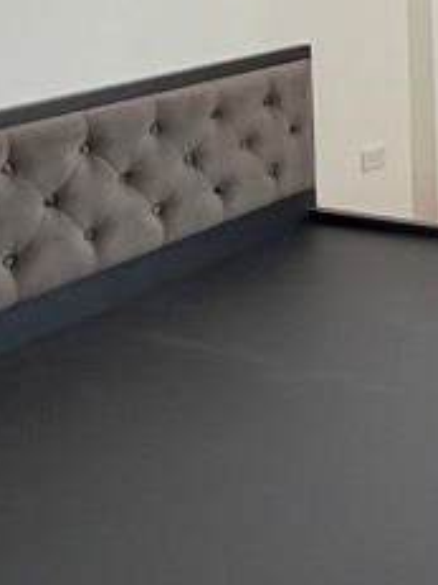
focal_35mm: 62
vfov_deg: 27.3
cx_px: 587
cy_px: -124
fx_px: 1047
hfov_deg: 21.2
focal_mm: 2.22
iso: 125
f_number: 2.2
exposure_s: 1/121
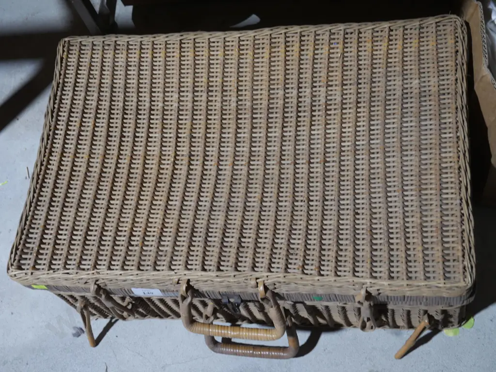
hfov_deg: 41.2
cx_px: 248
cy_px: 186
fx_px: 659
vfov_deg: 31.5
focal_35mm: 46
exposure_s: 1/60
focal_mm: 23
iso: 640
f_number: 5.1
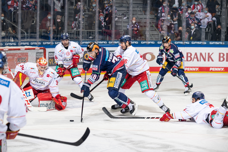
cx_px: 114
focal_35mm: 120
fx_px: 760
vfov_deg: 11.4
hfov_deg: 17.1
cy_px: 76
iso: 200
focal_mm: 120
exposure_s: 1/250
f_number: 4.5
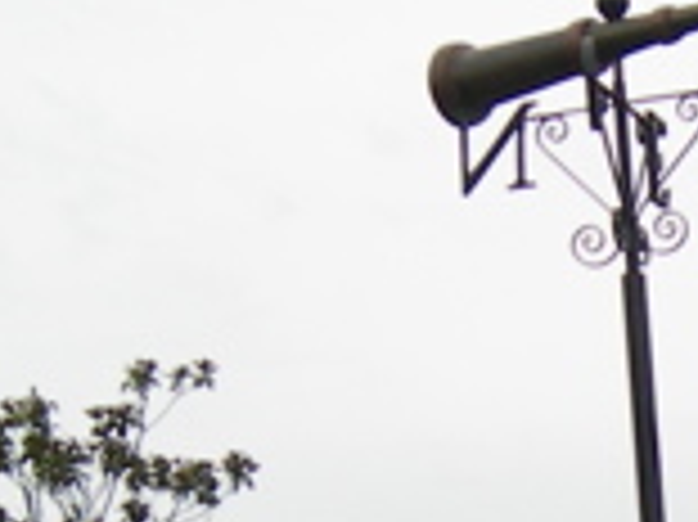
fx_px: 5057
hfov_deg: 7.8
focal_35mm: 251
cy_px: 864
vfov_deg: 5.8
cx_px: 851
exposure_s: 1/225
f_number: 2.8
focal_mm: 7.8
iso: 50
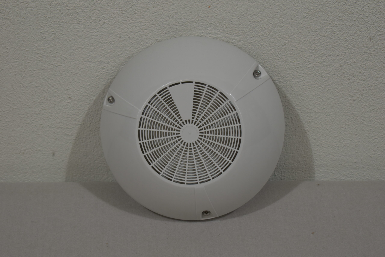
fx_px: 882
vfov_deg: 16.6
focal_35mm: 82
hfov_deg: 24.6
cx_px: 192
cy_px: 128
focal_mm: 55
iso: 280
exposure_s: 1/125
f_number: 5.6
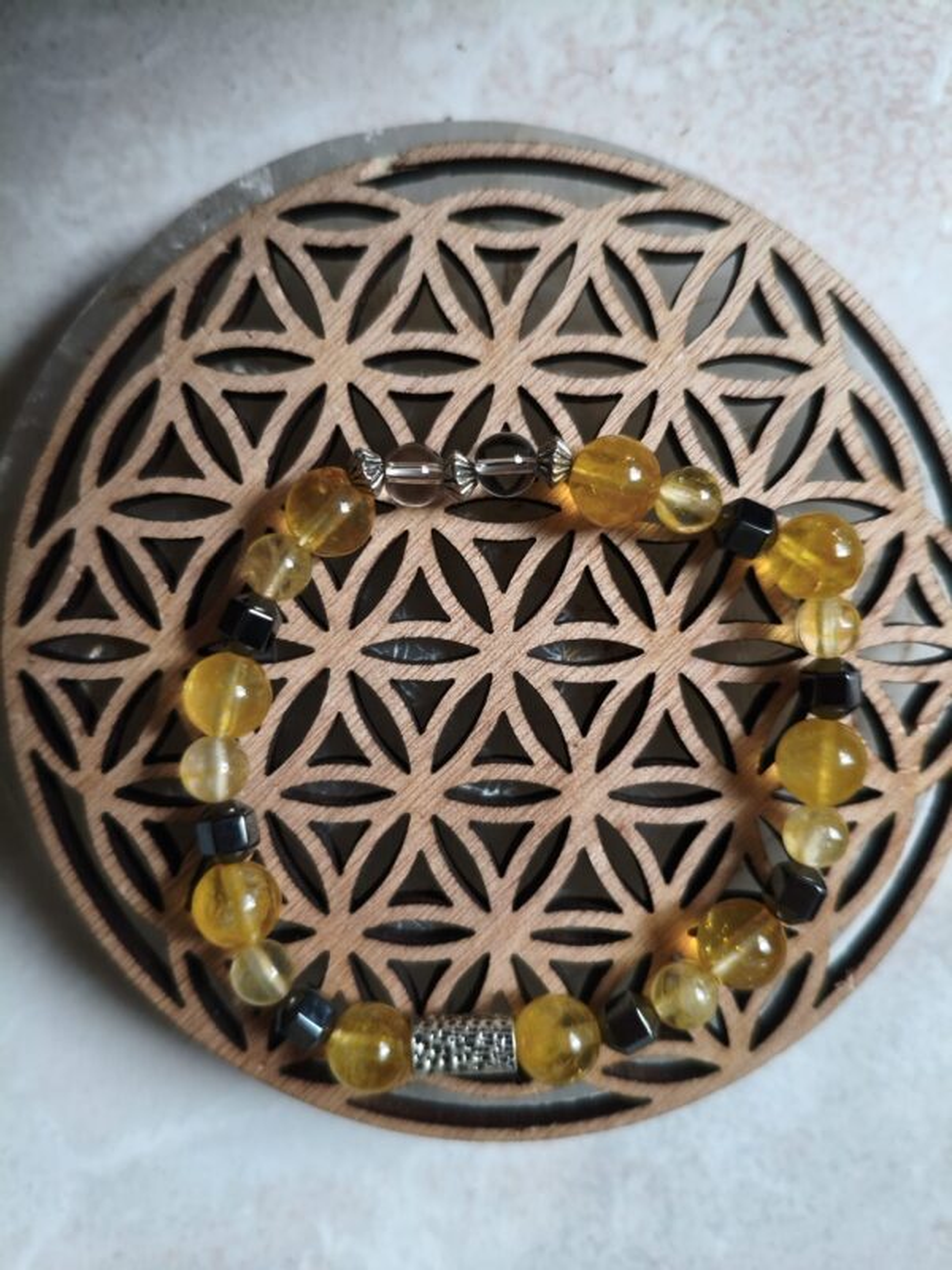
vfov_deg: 67.3
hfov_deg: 53.1
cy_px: 635
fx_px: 953
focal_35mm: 26
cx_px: 476
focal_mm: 4.94
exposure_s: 1/50
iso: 800
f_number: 1.5
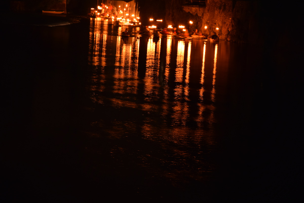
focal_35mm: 158
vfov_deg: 8.7
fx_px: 1330
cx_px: 152
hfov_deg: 13.0
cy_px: 102
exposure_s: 2
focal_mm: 105
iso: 400
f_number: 5.6
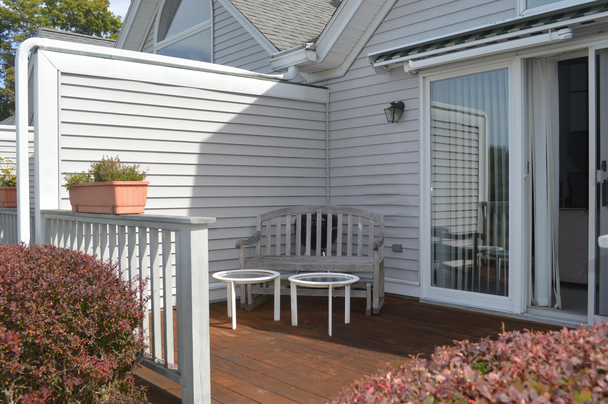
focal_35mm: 33
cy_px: 202
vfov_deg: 39.9
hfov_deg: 57.3
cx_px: 304
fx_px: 557
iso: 100
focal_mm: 22
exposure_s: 1/200
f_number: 8
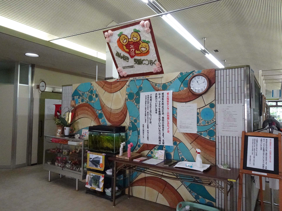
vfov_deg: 56.8
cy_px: 106
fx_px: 196
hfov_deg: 71.6
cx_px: 141
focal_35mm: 24
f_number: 3.5
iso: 1250
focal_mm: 4.25
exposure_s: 1/250
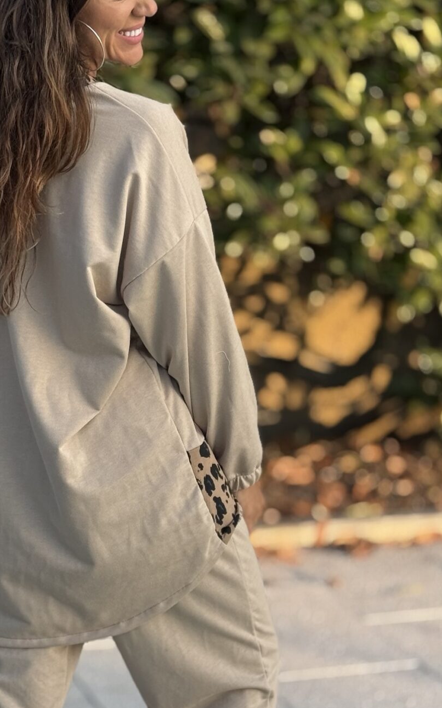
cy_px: 448
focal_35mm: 101
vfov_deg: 20.5
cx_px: 148
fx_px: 1947
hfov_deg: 12.9
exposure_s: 1/447
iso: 64
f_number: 1.78
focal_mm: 6.76
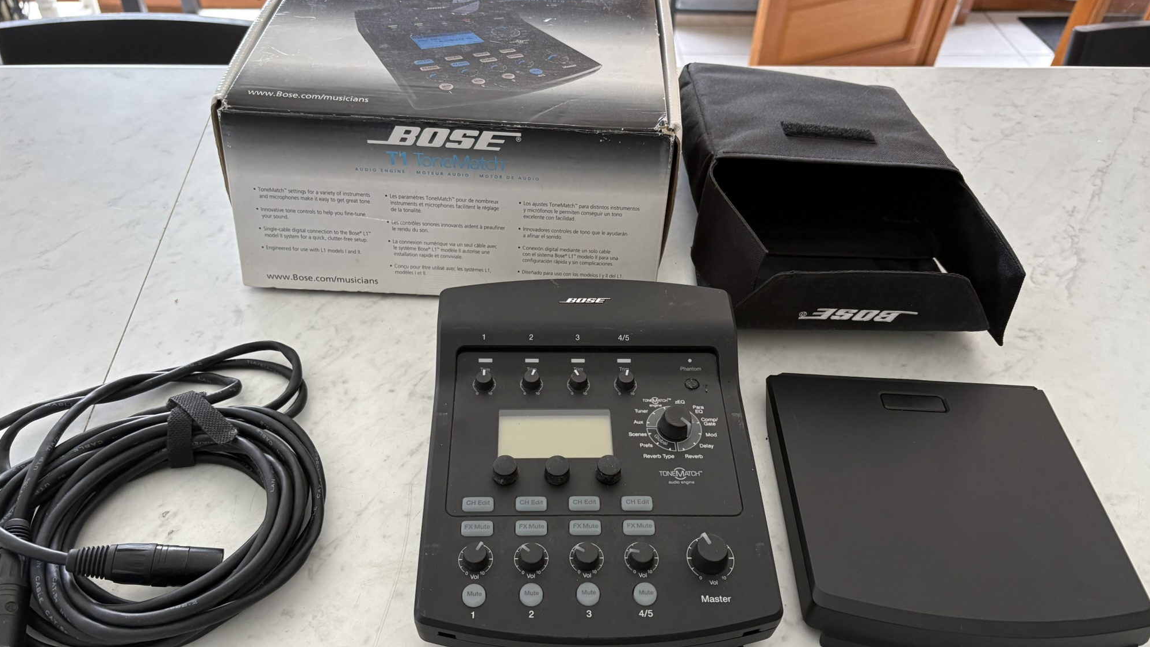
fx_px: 884
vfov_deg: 40.2
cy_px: 330
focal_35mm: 29
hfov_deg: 66.1
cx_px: 567
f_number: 1.6
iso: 200
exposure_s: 1/60
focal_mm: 5.96
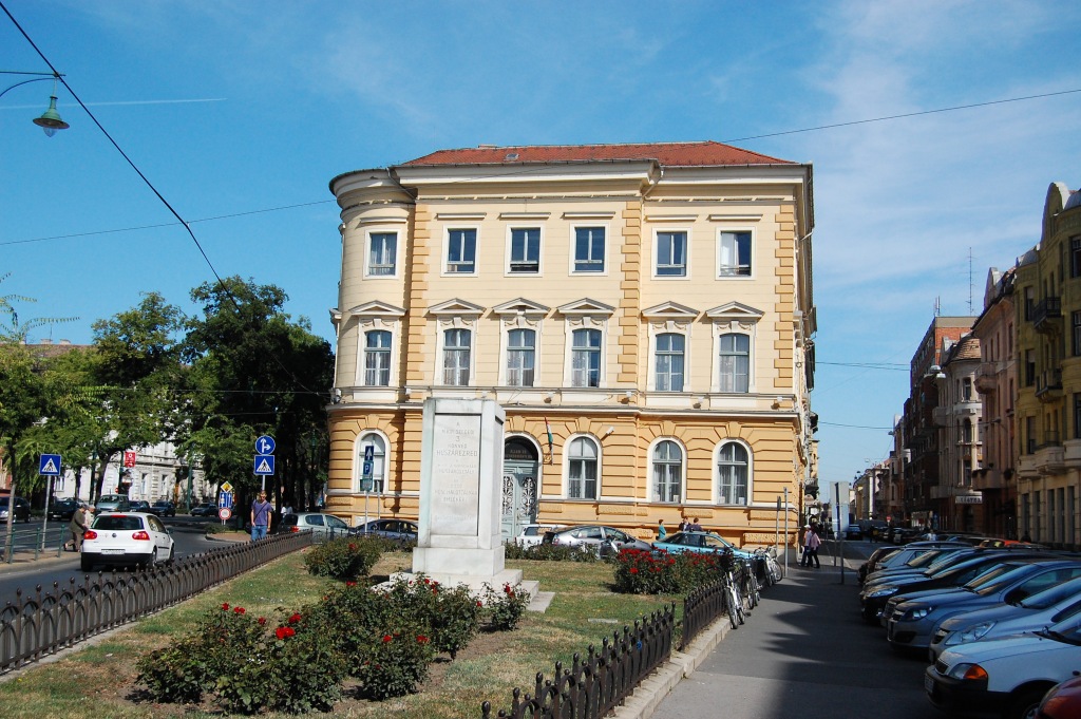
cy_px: 360
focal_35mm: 39
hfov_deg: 49.6
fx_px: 1170
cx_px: 540
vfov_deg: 34.2
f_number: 6.3
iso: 800
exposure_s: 1/2000
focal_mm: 26
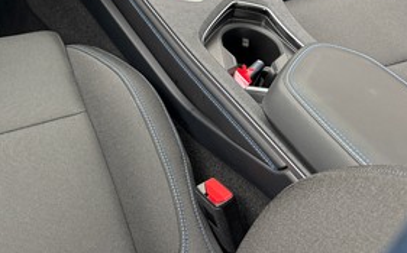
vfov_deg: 20.1
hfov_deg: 32.8
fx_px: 643
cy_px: -91
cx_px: 17
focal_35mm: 58
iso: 200
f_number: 1.78
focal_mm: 6.76
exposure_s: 1/121
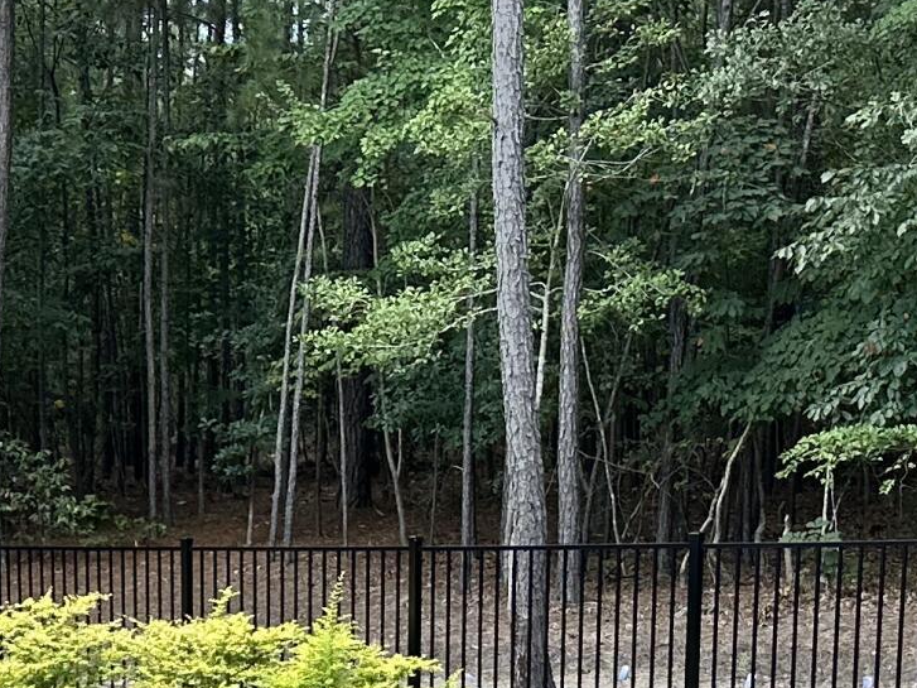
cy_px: 1044
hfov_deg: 19.5
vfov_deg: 14.0
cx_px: 91
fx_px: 2622
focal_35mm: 99
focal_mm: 6.86
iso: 80
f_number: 1.78
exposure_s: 1/797
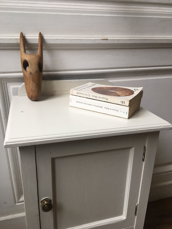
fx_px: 192
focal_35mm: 29
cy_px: 114
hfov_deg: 48.2
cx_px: 86
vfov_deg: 61.7
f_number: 2.2
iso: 25
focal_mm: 4.15
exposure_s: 1/33
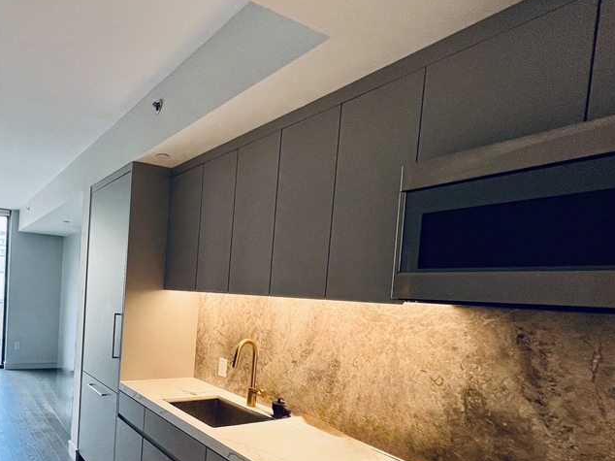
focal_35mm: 21
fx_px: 373
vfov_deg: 61.5
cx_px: 128
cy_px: 315
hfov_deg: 71.5
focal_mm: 1.57
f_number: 1.8
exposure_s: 1/120
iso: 100
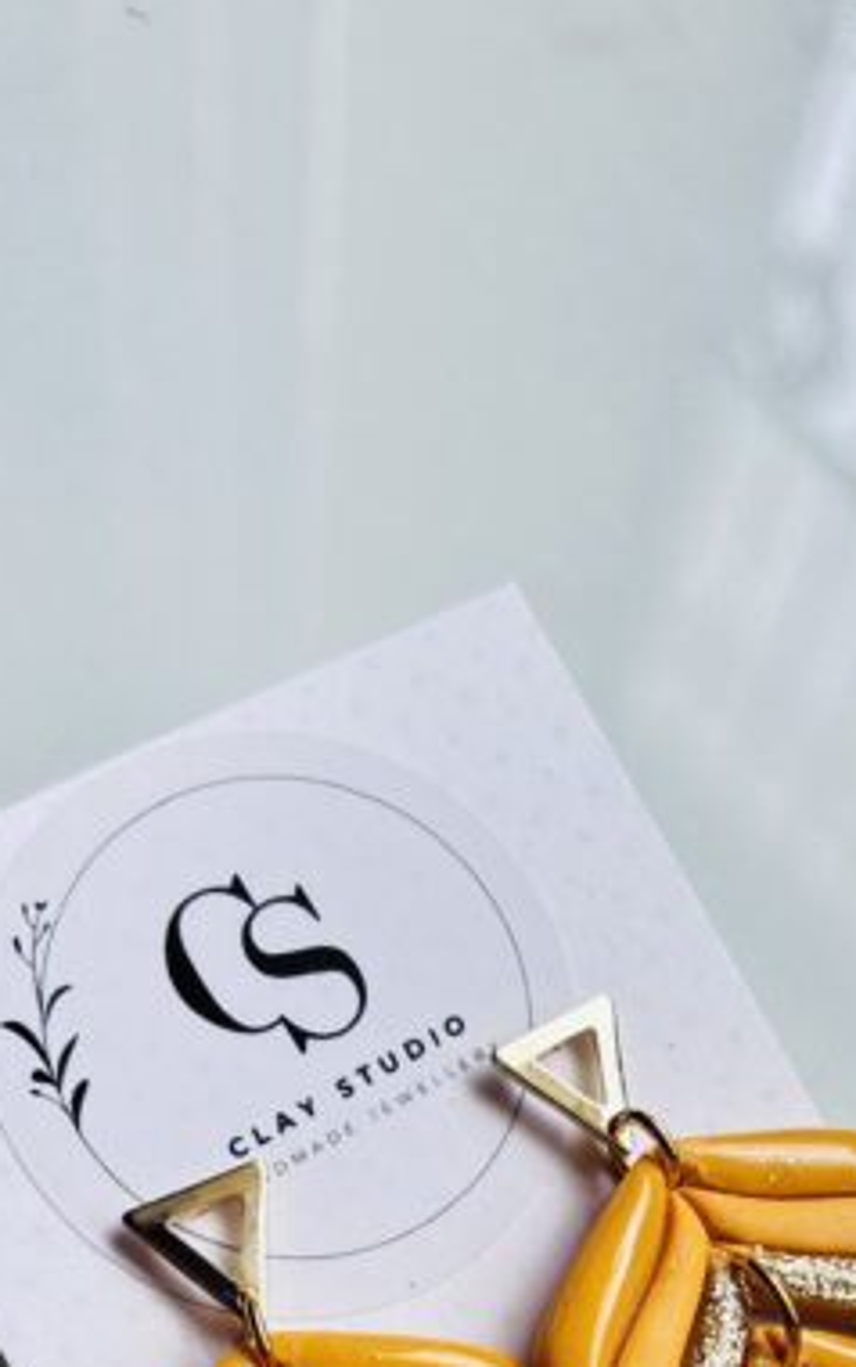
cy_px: 1417
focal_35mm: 58
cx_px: 482
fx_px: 2162
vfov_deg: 31.9
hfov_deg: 22.4
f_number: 1.6
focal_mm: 5.96
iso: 50
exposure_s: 1/347
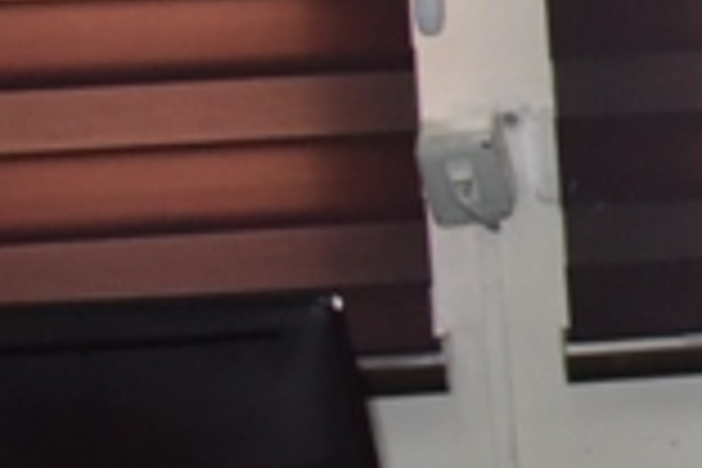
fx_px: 3978
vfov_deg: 6.7
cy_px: -20
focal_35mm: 204
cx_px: 1935
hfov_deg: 8.7
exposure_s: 1/250
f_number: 7.1
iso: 1600
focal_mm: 31
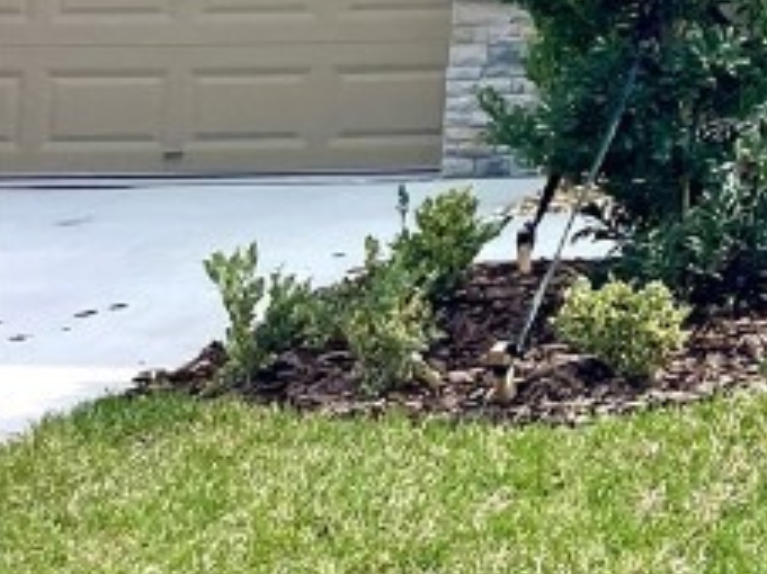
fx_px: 2502
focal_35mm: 113
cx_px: 1716
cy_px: -635
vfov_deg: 11.6
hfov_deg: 13.7
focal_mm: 5.1
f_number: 1.6
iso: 32
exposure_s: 1/5917
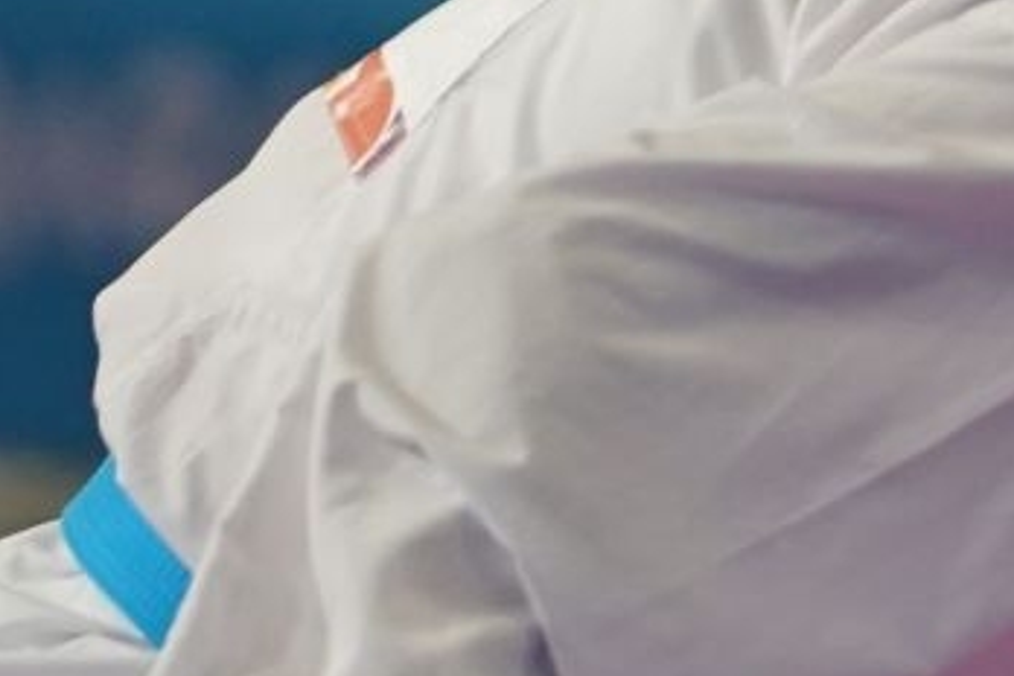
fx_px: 39092
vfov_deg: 1.0
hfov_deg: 1.5
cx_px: 1404
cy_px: -758
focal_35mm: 1388
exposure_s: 1/1000
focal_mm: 179
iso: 1000
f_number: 2.8
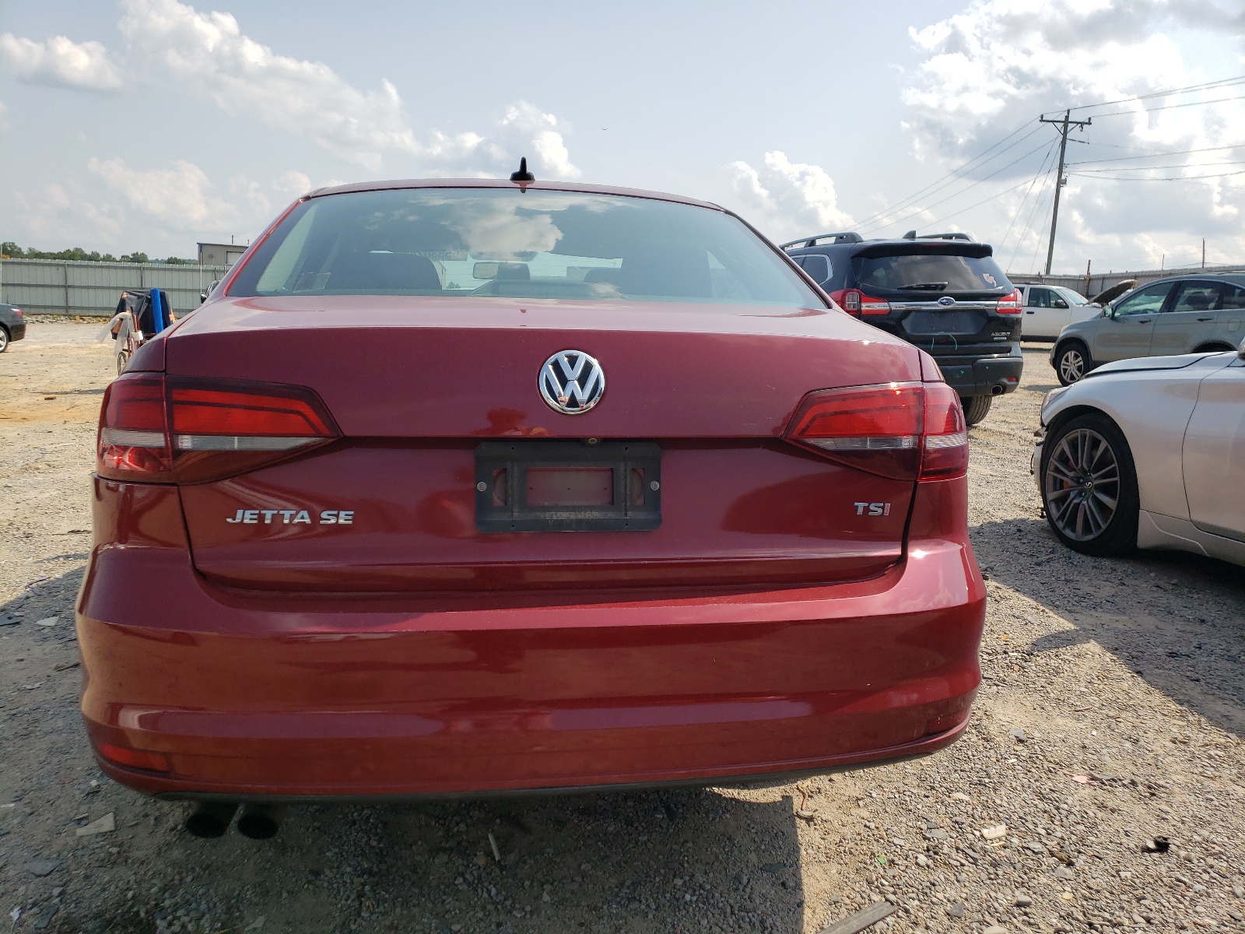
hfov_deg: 67.3
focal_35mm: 26
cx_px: 622
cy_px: 467
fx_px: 935
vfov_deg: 53.1
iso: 50
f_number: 1.5
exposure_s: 1/3333
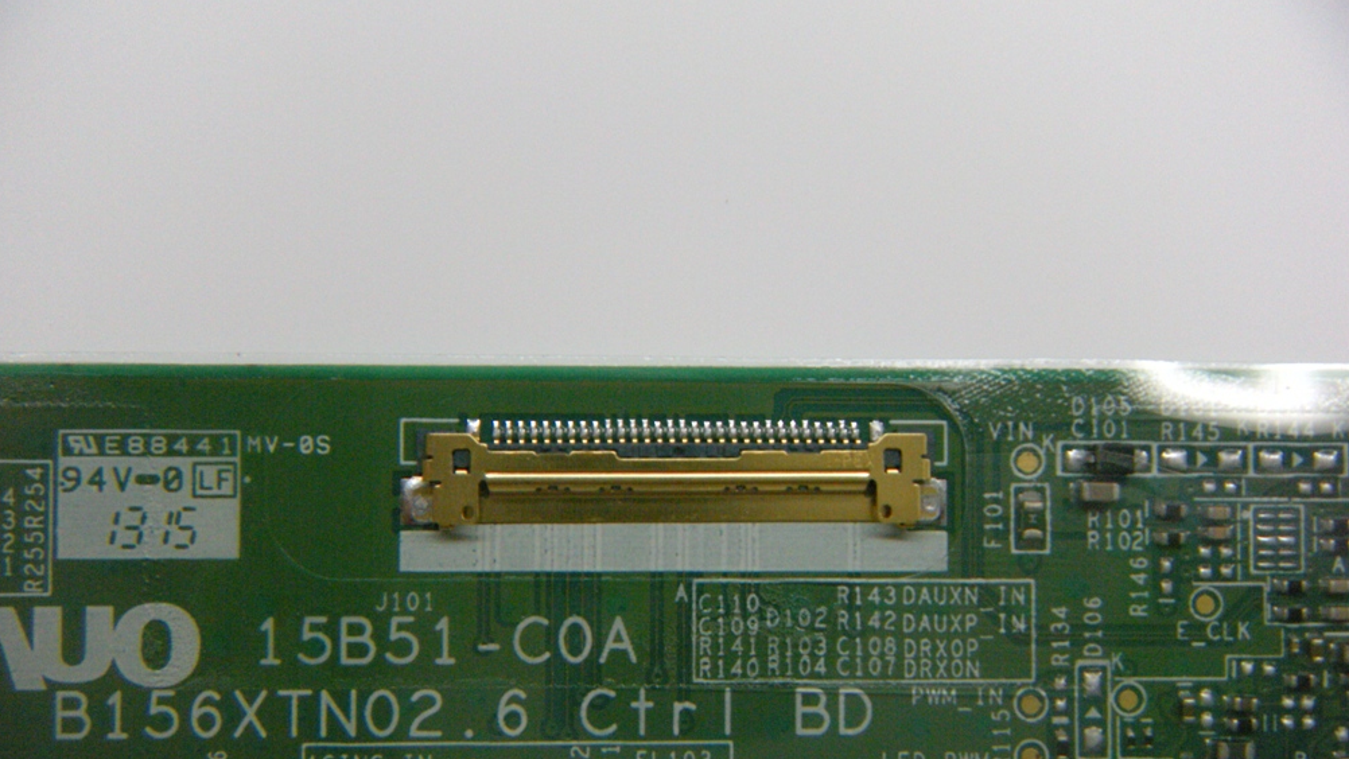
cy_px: 460
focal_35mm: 49
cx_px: 683
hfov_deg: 42.1
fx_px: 1753
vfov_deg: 24.4
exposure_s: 1/60
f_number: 4
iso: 306
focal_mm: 7.4
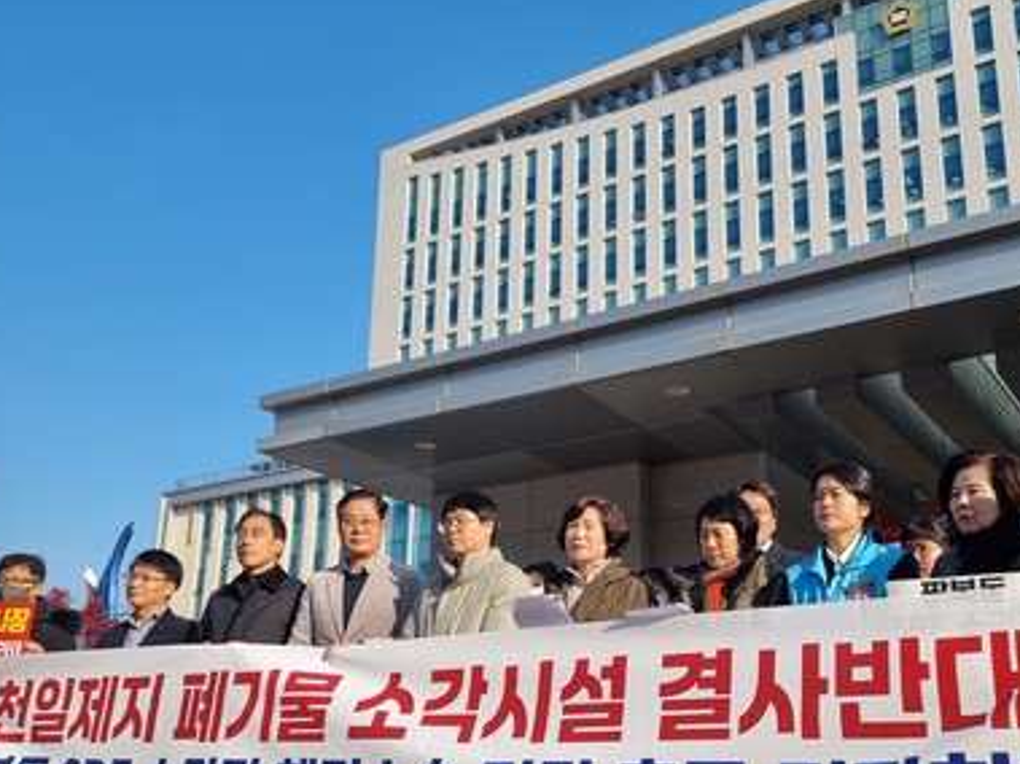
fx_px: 1119
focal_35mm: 38
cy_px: 460
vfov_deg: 37.5
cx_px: 554
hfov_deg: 48.9
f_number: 1.8
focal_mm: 6.7
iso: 50
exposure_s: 1/786
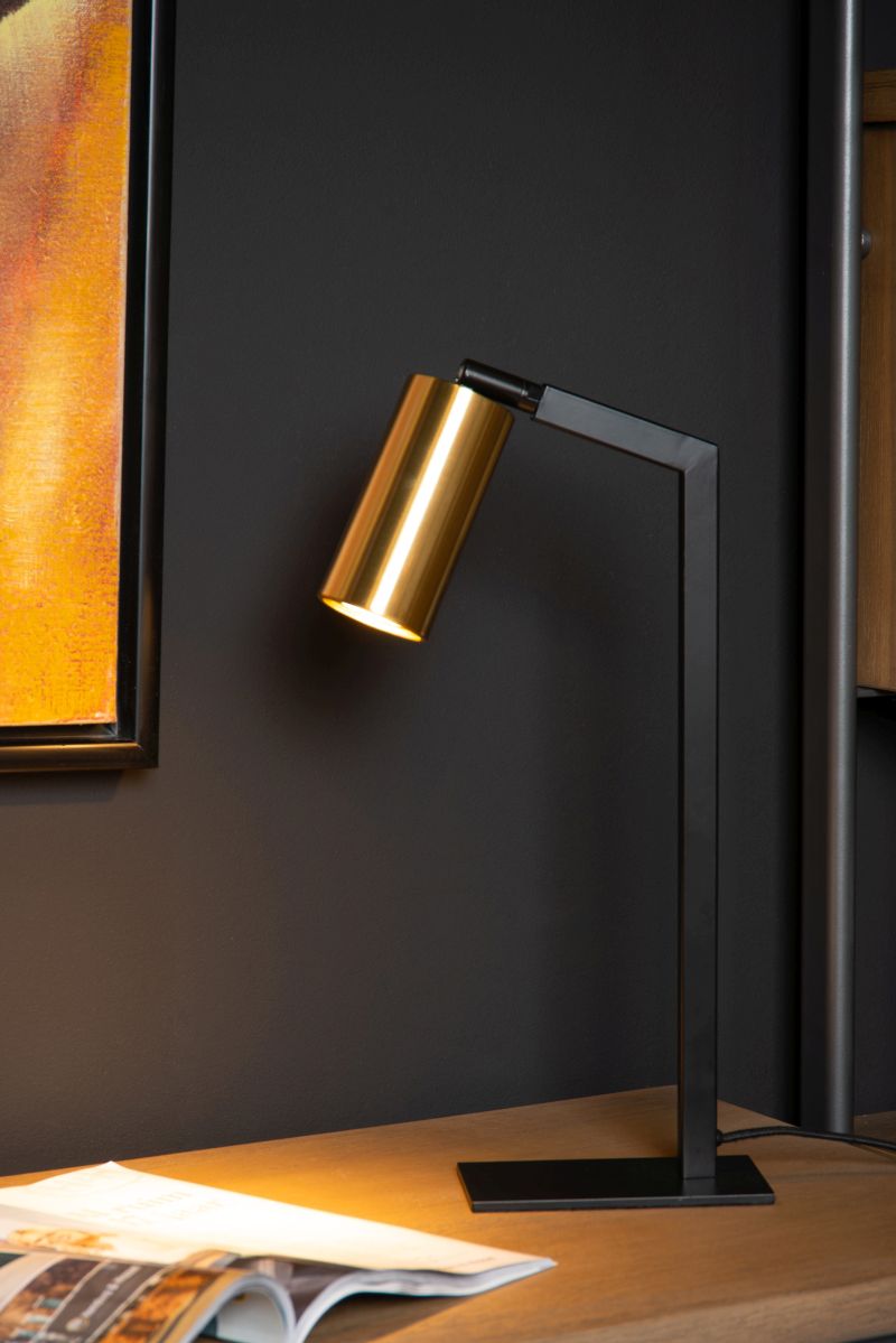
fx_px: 3544
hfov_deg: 14.4
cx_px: 448
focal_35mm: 95
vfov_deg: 21.5
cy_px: 672
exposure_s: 1/10
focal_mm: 95
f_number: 7.1
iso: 160
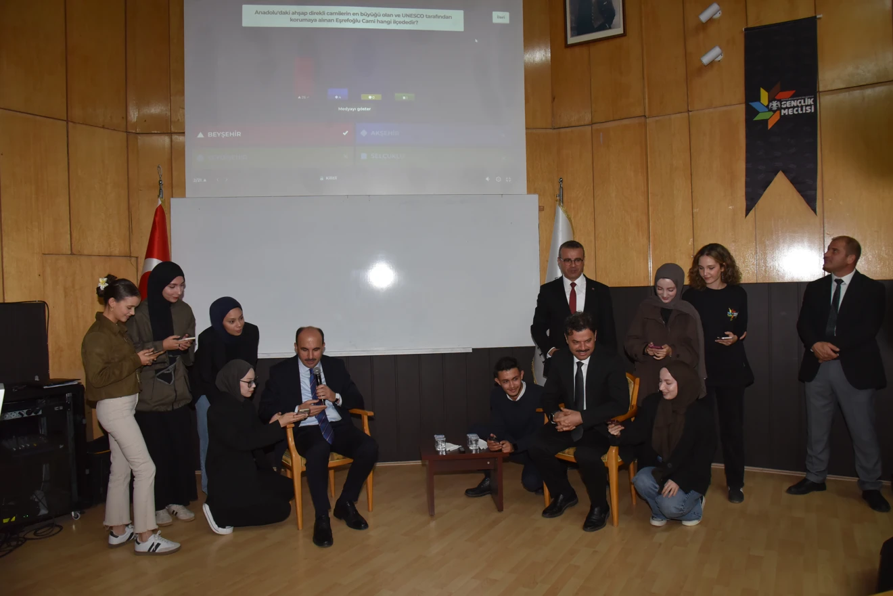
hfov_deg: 73.7
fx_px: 595
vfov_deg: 53.2
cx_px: 446
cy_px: 298
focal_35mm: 24
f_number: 8
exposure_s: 1/60
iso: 1600
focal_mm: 24
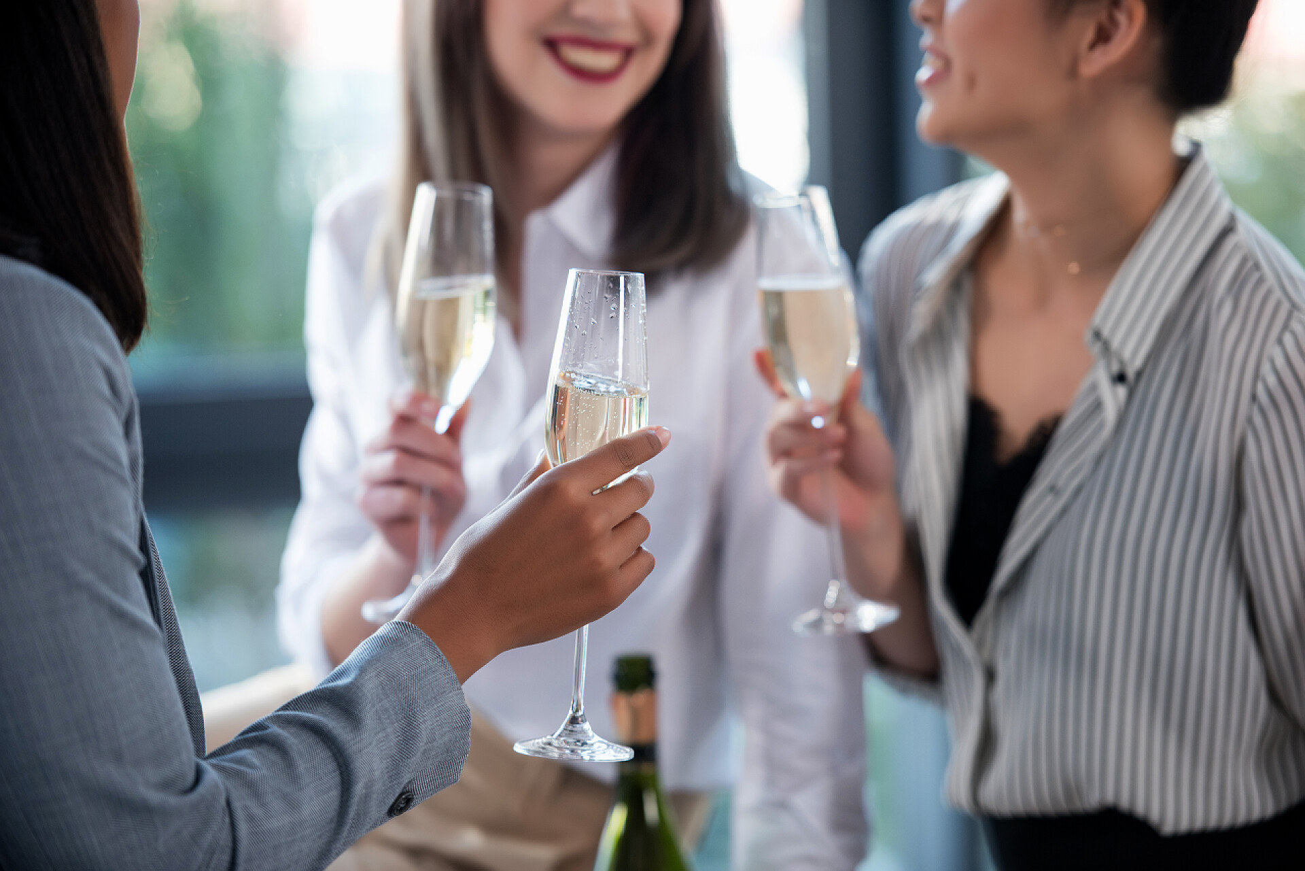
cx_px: 652
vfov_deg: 8.6
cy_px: 436
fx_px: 5801
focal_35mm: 160
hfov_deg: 12.8
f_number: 2.8
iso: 320
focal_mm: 160
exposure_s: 1/160
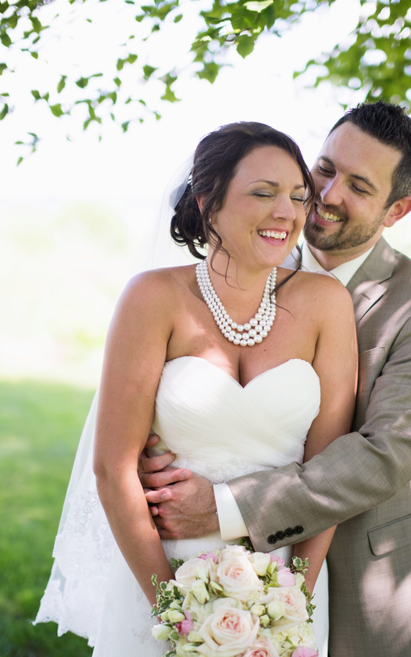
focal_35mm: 68
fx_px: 1218
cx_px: 272
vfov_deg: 30.1
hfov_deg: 19.1
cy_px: 388
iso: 400
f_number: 1.4
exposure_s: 1/2500
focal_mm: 50
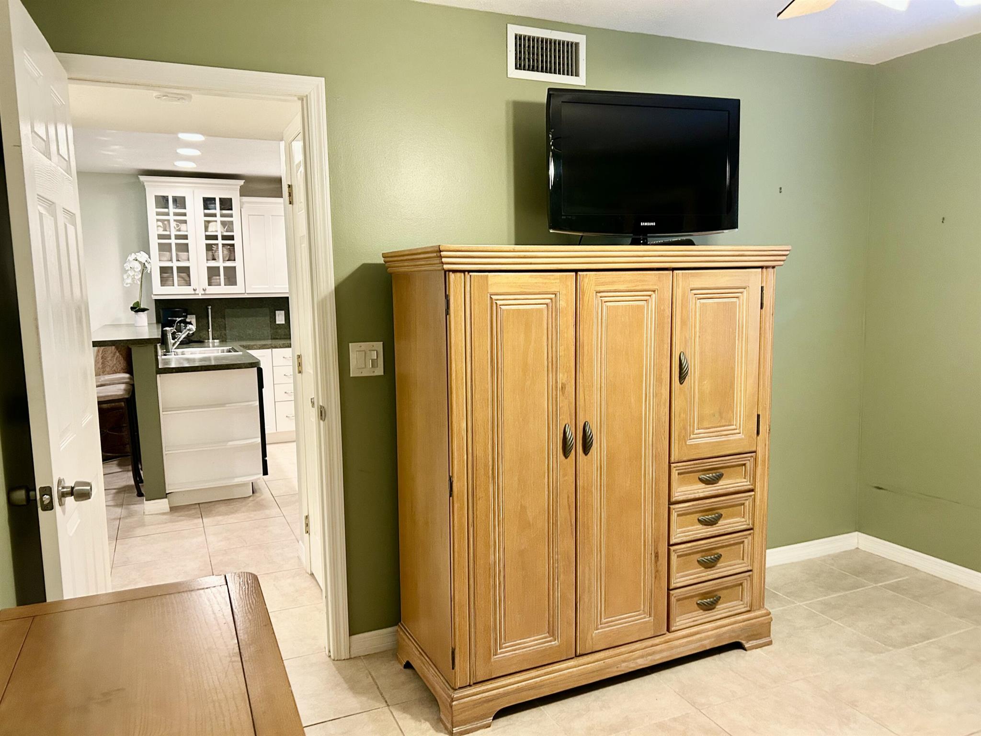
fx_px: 737
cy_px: 368
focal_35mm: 26
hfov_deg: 67.3
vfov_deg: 53.1
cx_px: 490
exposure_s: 1/60
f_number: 1.5
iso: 320
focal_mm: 5.7
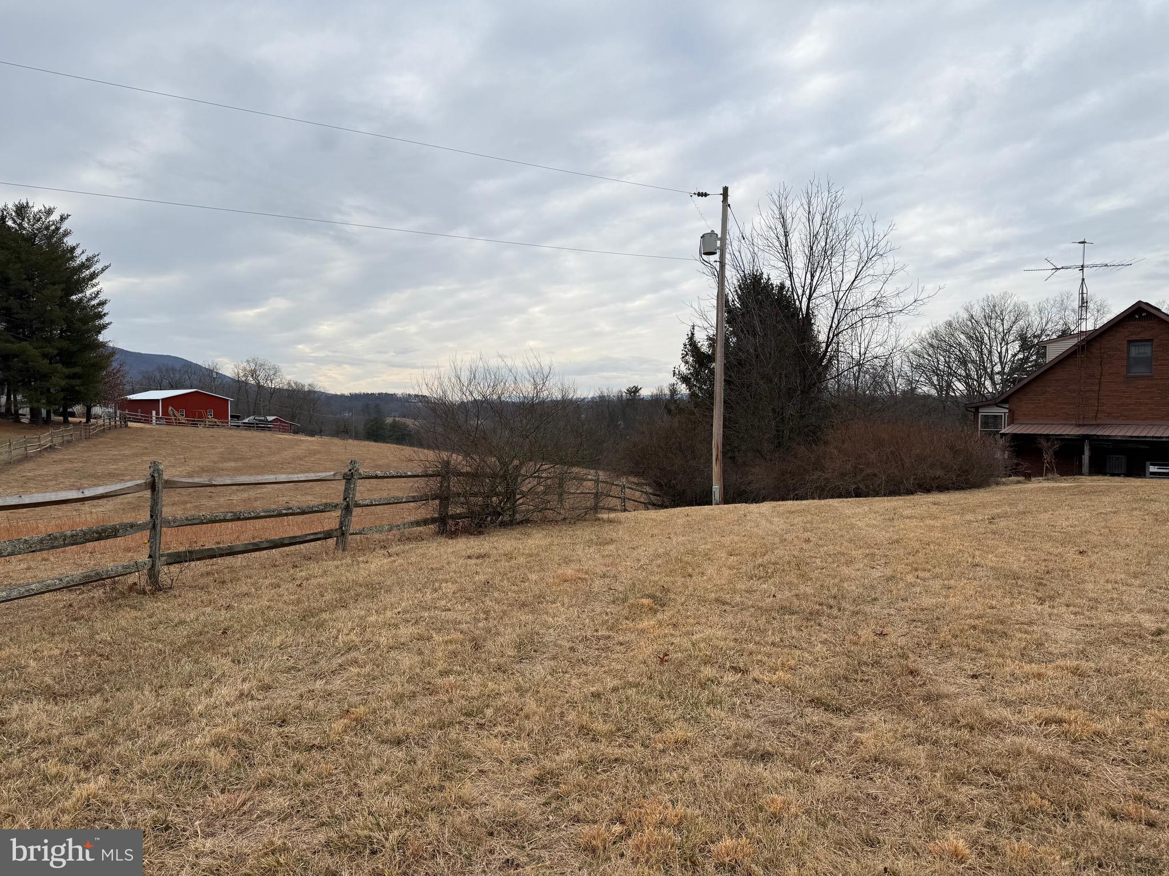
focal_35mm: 24
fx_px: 810
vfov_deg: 56.8
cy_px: 438
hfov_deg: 71.6
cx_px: 584
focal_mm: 6.76
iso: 80
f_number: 1.78
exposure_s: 1/2445
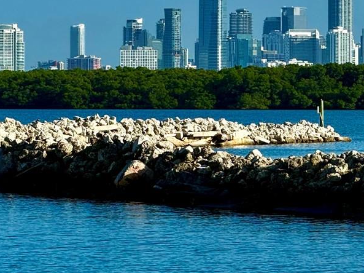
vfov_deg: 4.6
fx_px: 3405
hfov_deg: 6.1
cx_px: 116
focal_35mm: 324
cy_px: 80
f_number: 2.8
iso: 50
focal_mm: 15.66
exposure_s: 1/1546
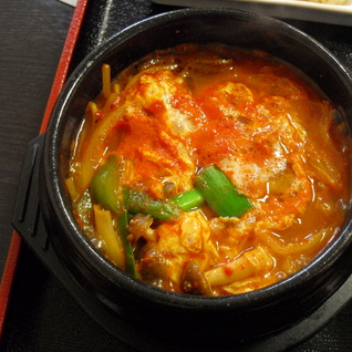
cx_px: 226
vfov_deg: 39.2
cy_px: 177
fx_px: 495
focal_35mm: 43
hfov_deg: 38.8
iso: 800
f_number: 3.1
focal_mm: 6.3
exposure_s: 1/60
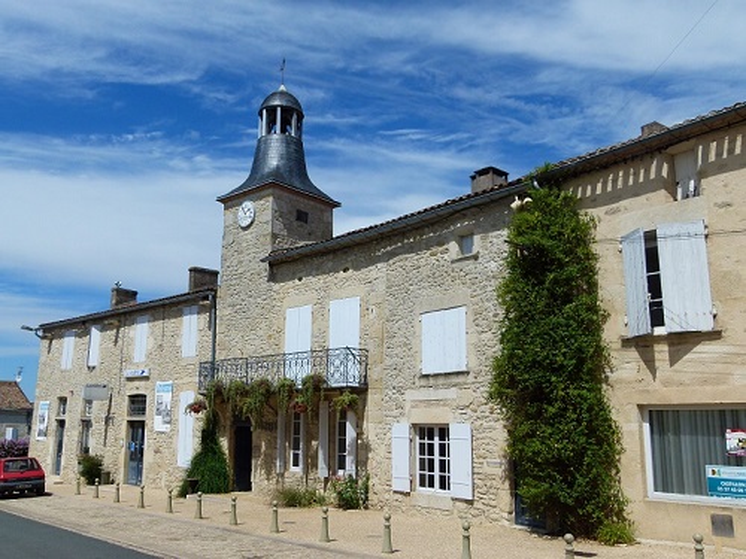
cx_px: 373
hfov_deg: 58.4
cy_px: 280
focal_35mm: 31
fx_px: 668
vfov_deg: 45.4
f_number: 4
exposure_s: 1/2000
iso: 100
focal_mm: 5.6
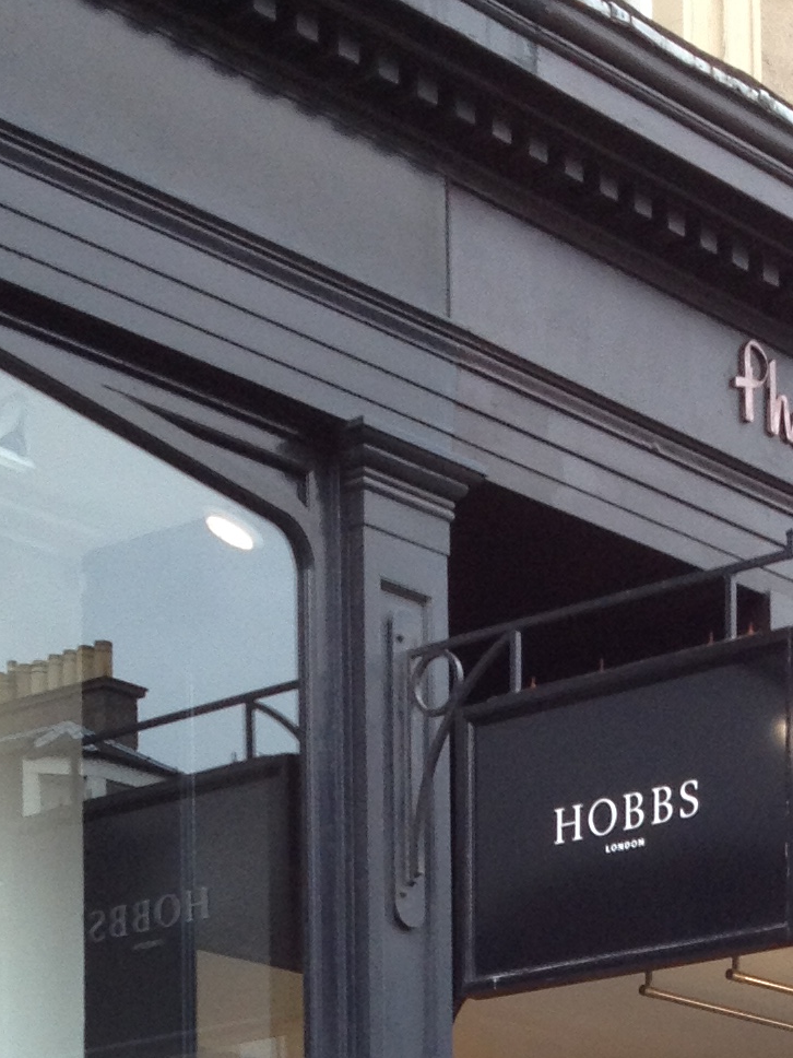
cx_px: 680
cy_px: 1465
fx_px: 3604
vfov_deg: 15.7
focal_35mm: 118
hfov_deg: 12.5
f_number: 2.4
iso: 64
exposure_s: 1/60
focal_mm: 4.28
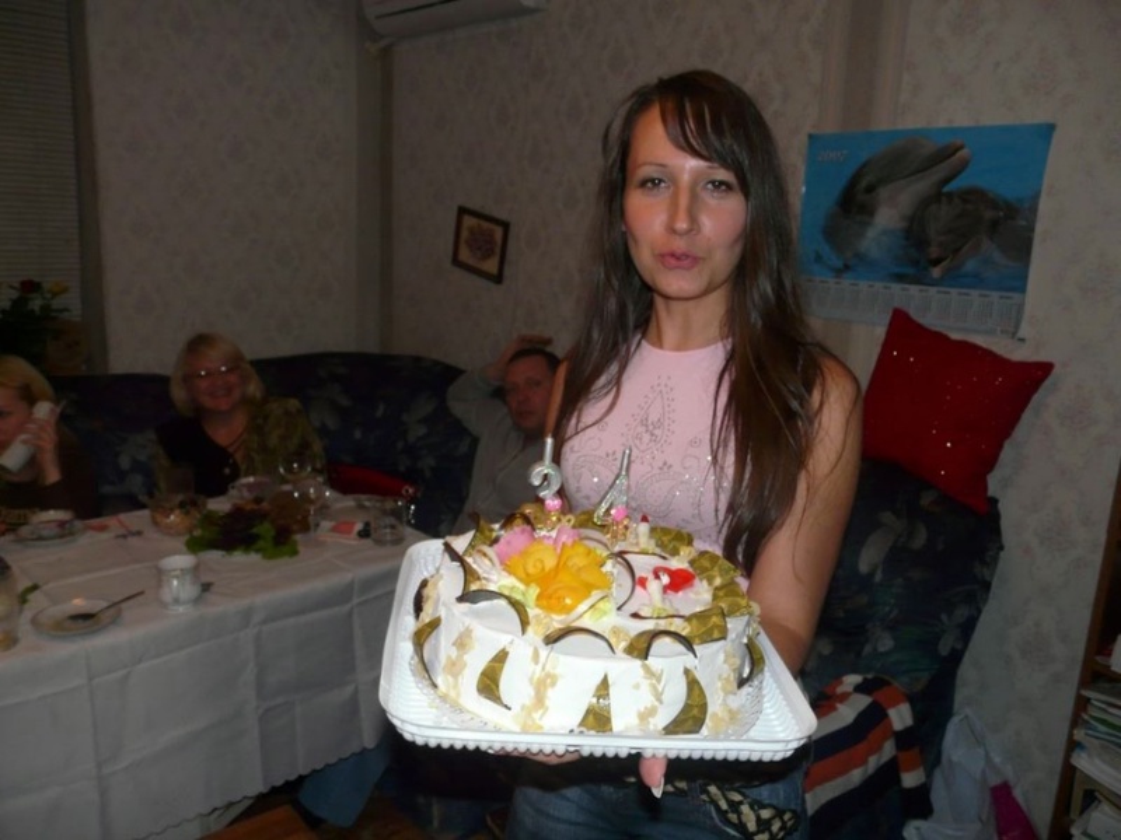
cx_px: 560
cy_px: 420
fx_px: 907
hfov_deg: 63.4
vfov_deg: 49.7
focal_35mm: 28
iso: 100
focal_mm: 4.6
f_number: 2.8
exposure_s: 1/30
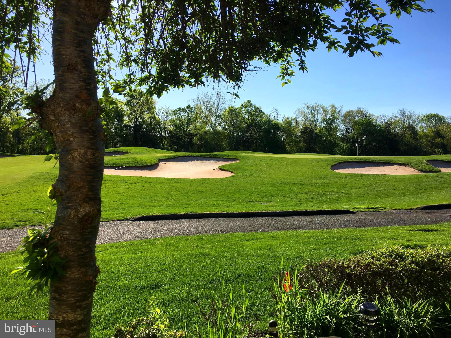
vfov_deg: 48.2
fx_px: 378
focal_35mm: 29
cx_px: 226
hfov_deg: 61.7
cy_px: 169
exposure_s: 1/1923
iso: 25
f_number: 2.2
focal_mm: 4.15
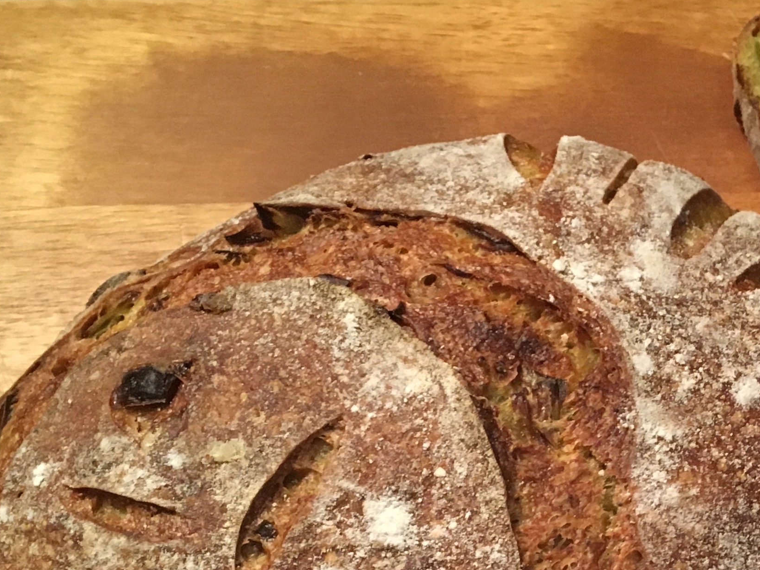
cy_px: 604
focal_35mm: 71
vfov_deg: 19.9
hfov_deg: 26.6
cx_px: 669
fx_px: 1559
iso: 200
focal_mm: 4.15
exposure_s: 1/17
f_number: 2.2
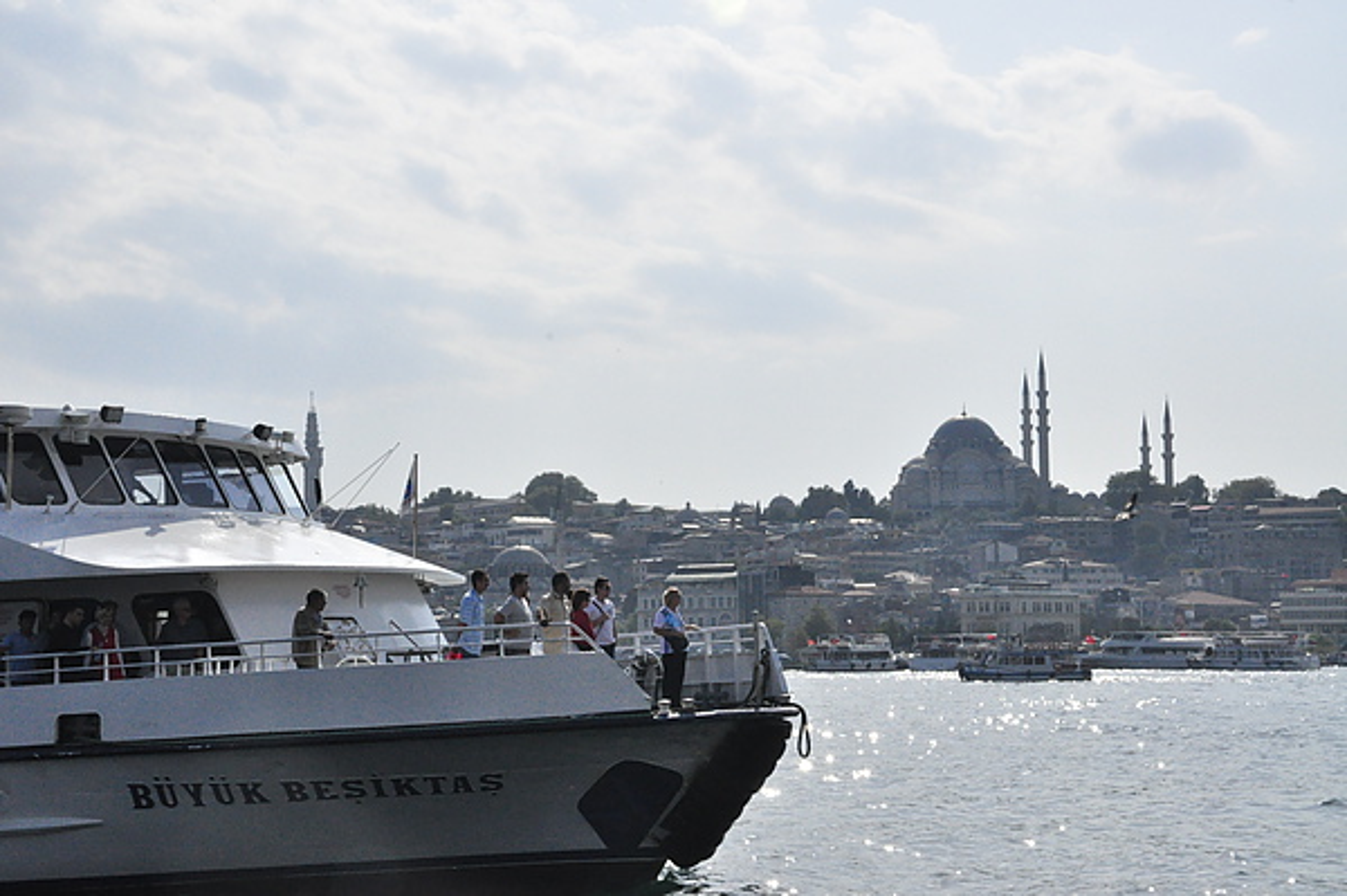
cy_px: 448
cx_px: 674
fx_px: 2355
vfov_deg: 21.5
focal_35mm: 63
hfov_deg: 31.9
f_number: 20
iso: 1600
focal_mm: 42
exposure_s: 1/1600
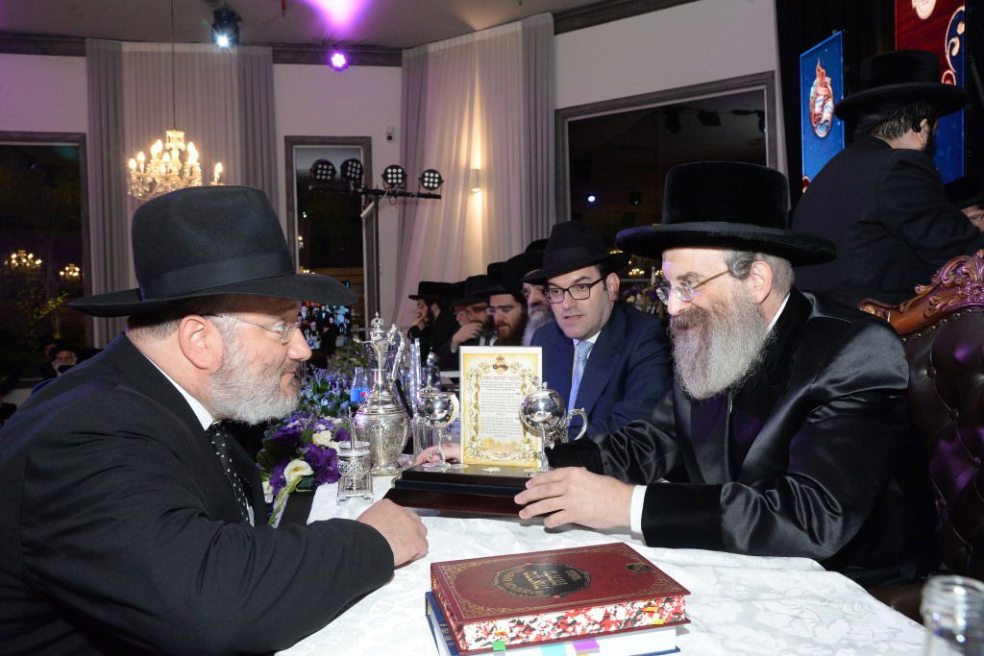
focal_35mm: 28
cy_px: 328
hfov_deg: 65.5
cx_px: 492
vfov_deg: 46.4
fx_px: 765
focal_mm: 28
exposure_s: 1/100
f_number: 7.1
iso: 2500
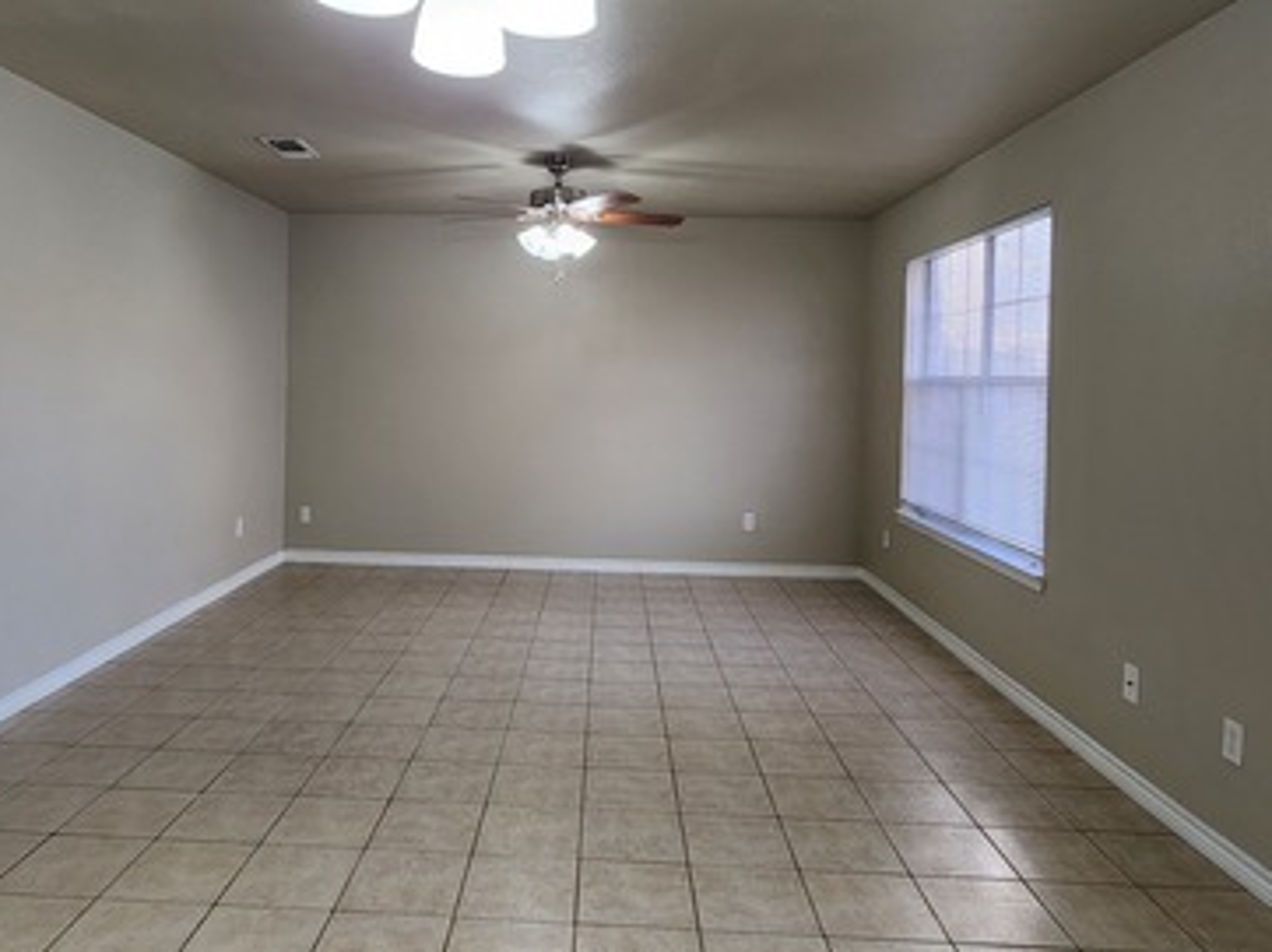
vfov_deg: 58.6
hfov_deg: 73.6
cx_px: 545
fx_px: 845
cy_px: 415
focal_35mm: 23
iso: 250
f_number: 2.2
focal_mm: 2.2
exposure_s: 1/60
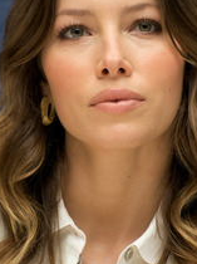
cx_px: 126
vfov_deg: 8.0
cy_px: 136
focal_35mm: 247
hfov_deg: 6.0
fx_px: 1878
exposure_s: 1/100
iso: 400
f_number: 9
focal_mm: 135
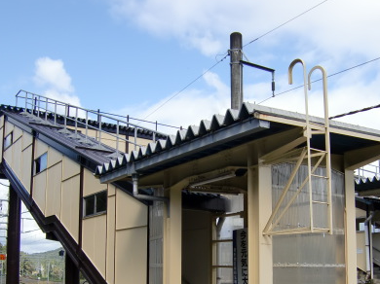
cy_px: 231
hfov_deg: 41.2
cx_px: 210
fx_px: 505
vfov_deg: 30.6
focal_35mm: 46
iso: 64
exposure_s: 1/1000
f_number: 2.6
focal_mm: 4.9
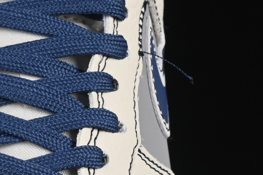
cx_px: -152
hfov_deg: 5.0
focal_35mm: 412
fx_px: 3010
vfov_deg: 3.3
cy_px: 271
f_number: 8
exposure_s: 1/60
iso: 160
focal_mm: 50
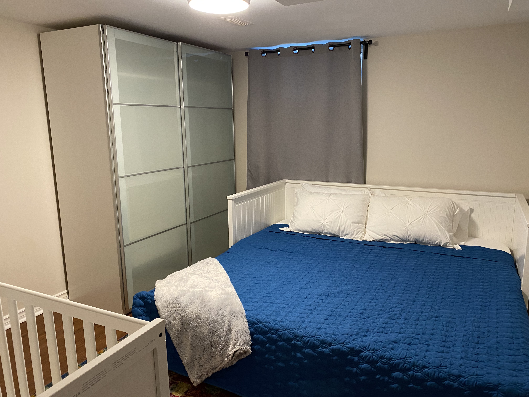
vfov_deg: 53.1
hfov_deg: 67.3
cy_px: 198
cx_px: 264
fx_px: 397
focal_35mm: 26
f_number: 1.8
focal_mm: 4.25
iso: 250
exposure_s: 1/60
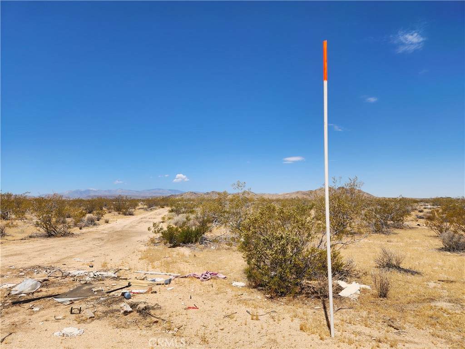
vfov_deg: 58.9
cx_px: 232
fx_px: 309
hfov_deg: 73.9
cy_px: 174
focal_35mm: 23
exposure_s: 1/2128
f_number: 1.8
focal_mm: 5.4
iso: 20
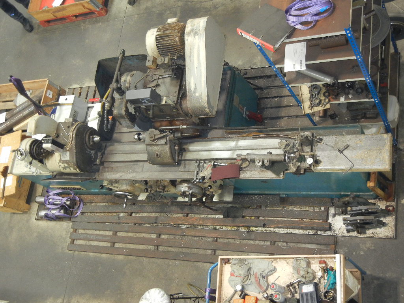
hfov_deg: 42.1
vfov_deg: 32.2
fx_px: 525
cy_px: 152
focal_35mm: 45
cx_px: 202
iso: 436
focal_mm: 8.1
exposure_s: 1/30
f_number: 3.8
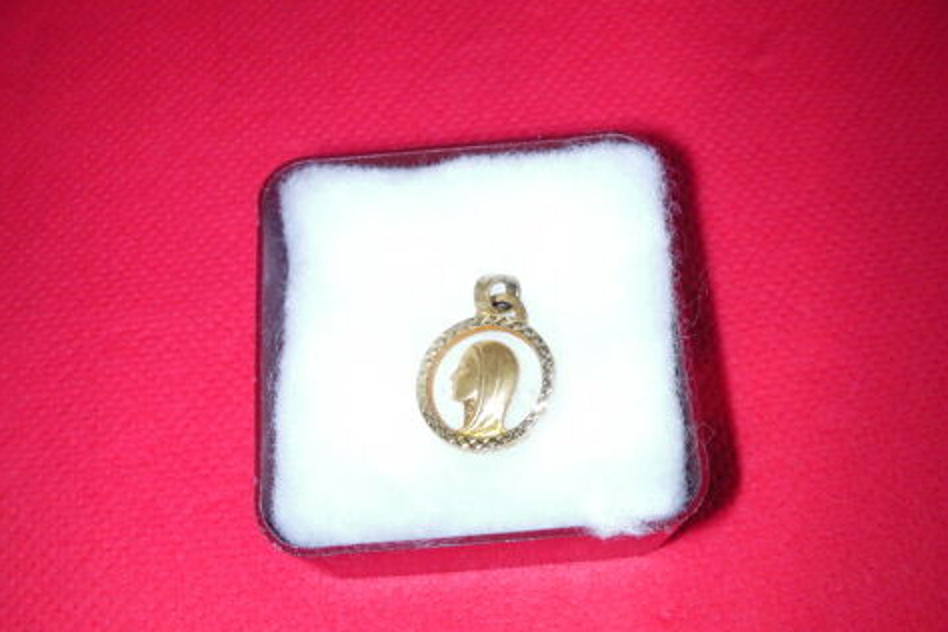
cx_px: 474
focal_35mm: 40
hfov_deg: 48.5
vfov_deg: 33.4
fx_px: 1053
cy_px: 356
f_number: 5.6
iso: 151
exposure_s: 1/30
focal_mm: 6.3
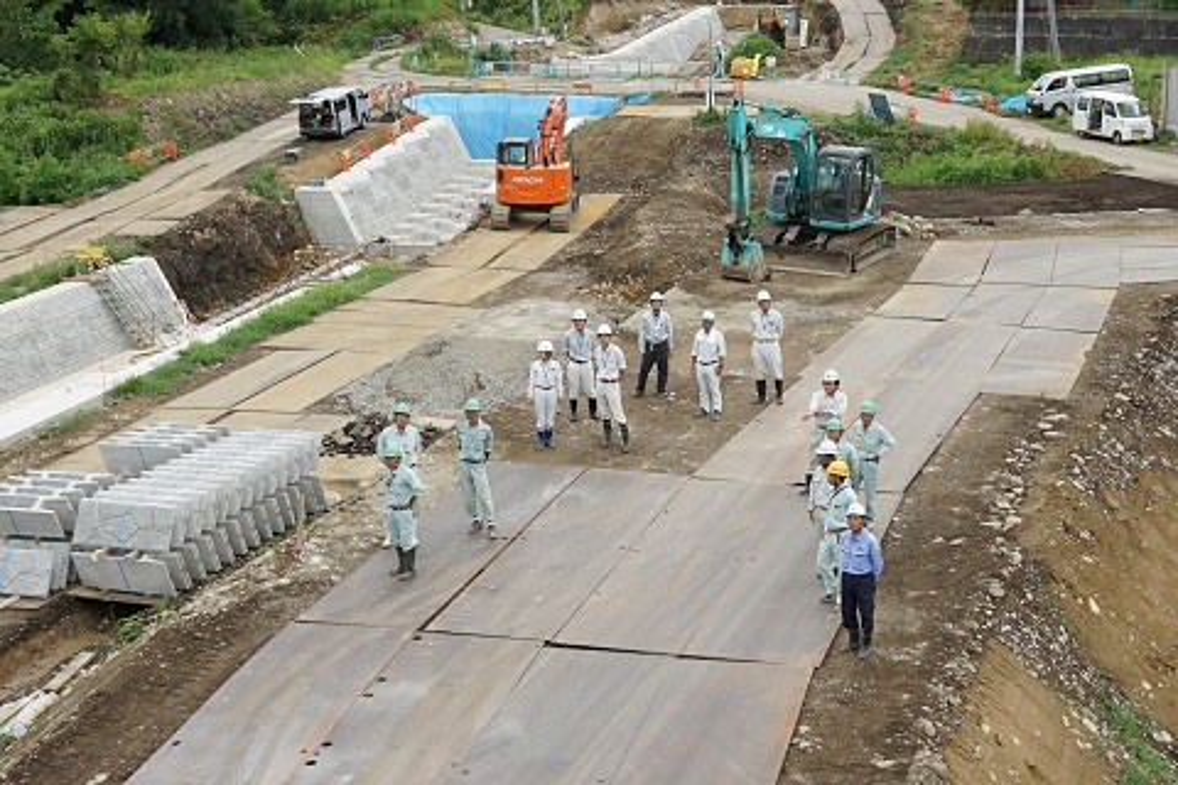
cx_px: 589
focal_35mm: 28
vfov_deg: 46.4
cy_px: 392
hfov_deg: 65.5
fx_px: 916
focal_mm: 28
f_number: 4.5
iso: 200
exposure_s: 1/1000
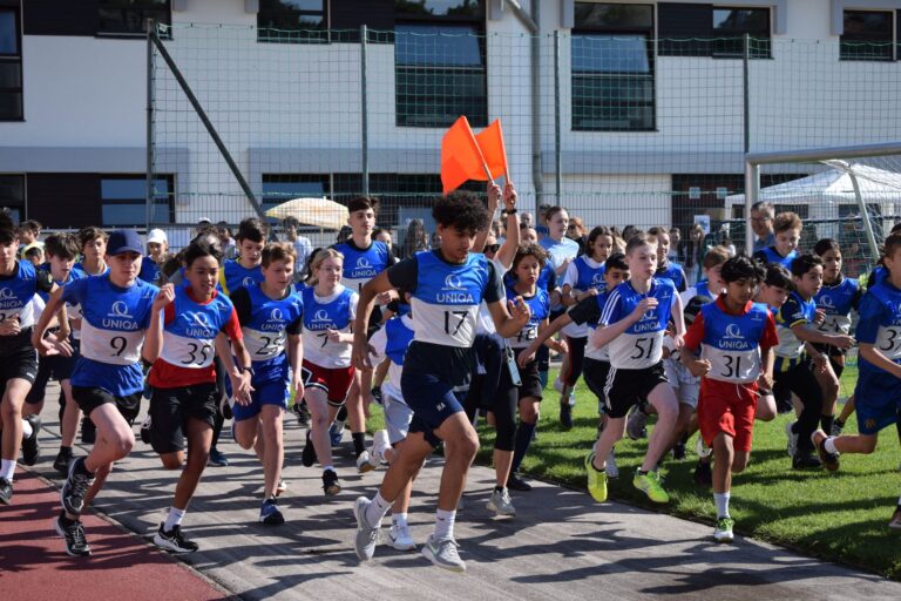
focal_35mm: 82
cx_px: 450
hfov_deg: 24.6
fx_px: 2065
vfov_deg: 16.6
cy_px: 300
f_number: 5.6
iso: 400
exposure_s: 1/1250
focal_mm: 55
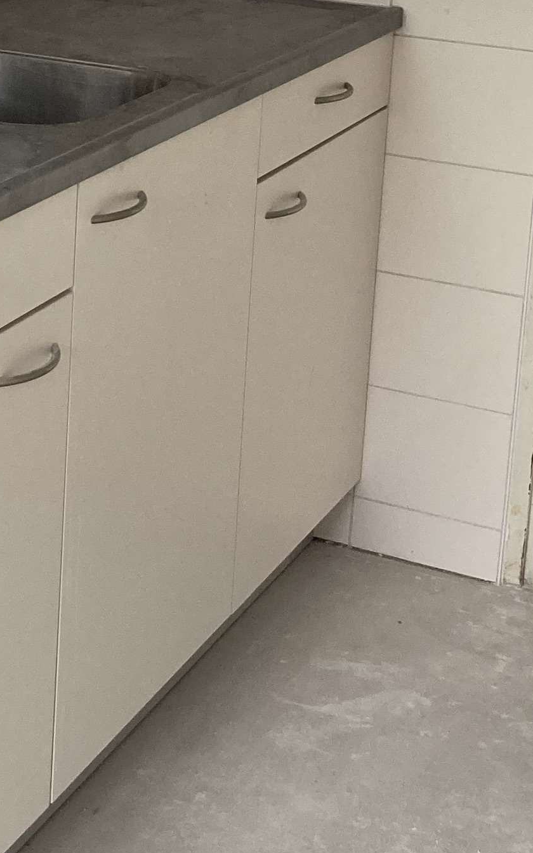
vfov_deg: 22.5
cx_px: -113
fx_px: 2070
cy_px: 24
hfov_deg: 14.2
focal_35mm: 89
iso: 80
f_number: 1.8
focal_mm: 3.99
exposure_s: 1/121
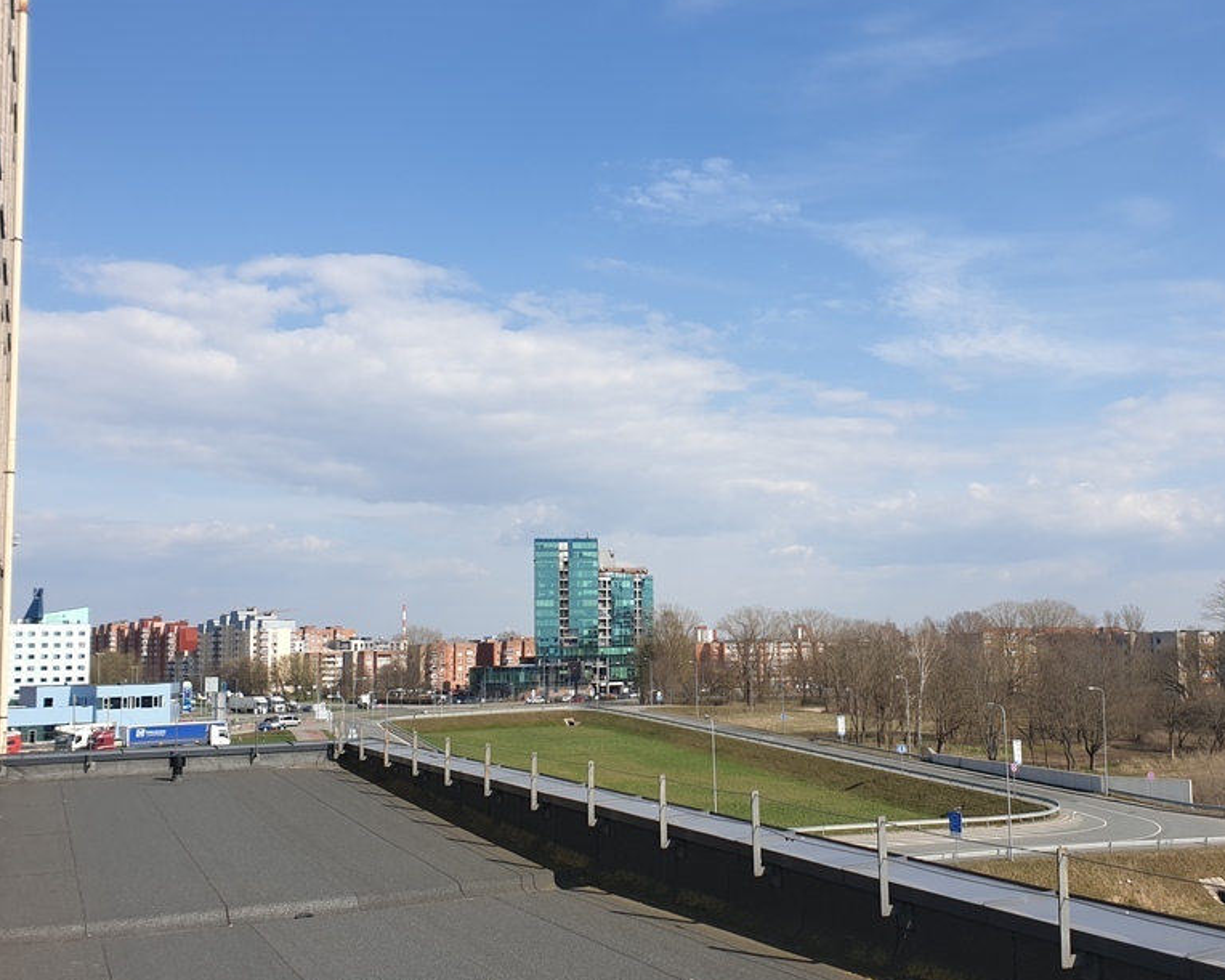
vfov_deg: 43.3
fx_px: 1233
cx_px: 653
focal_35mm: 34
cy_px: 555
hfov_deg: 52.8
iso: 50
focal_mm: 4.3
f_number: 2.4
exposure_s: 1/1477
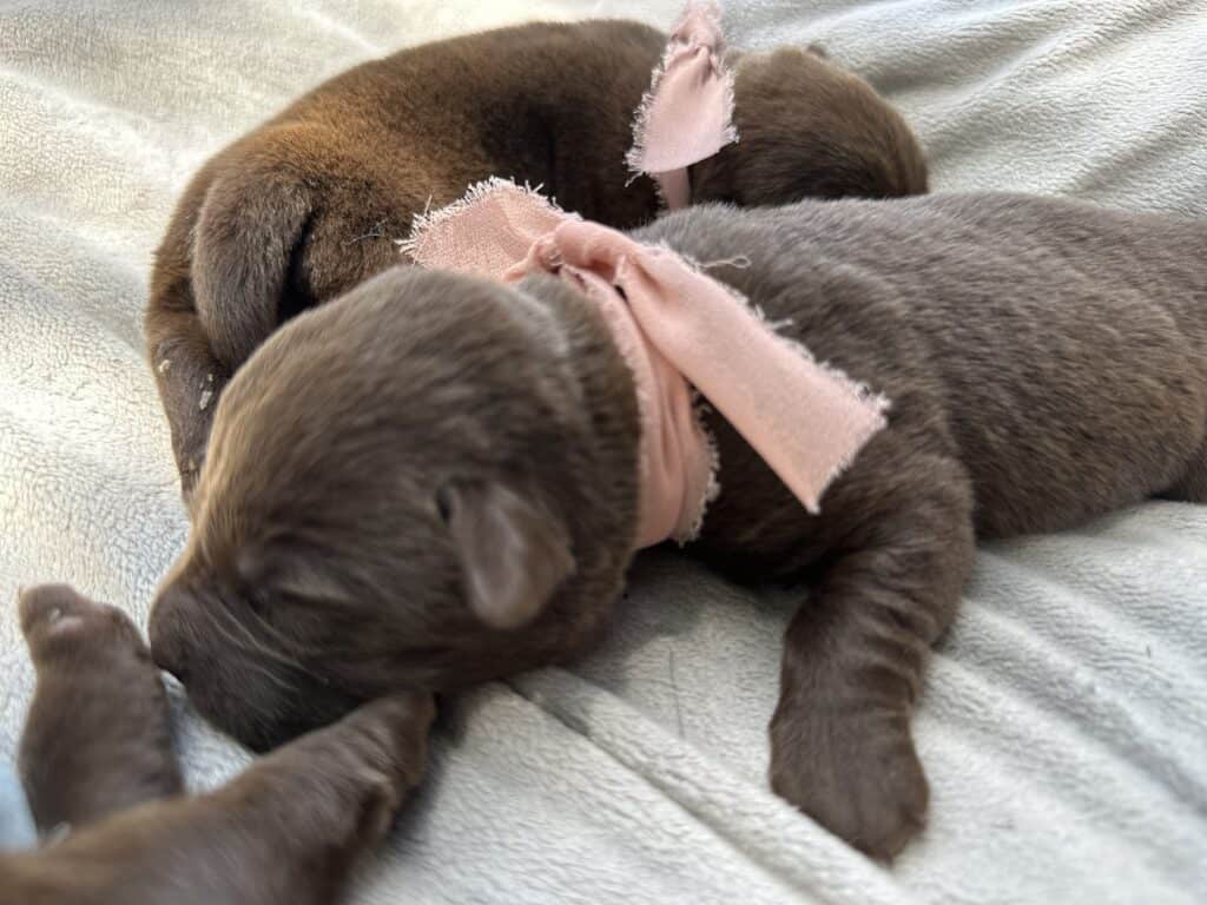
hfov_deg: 71.6
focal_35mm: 24
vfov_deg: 56.8
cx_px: 604
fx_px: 837
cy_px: 452
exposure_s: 1/428
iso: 80
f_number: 1.78
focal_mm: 6.86
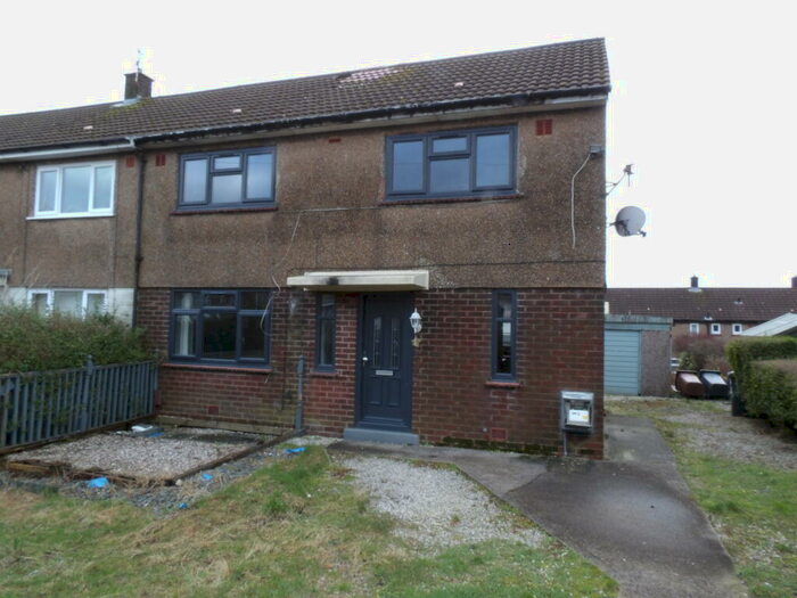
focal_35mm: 24
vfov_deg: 56.8
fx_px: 553
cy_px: 299
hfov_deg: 71.6
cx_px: 398
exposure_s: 1/18
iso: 200
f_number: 4.1
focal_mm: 4.3
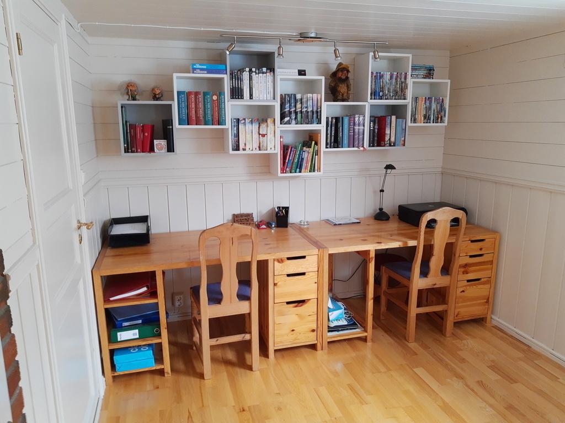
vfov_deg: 53.1
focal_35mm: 26
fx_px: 424
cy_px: 212
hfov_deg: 67.3
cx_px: 282
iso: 132
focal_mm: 4.75
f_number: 1.7
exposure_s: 1/25
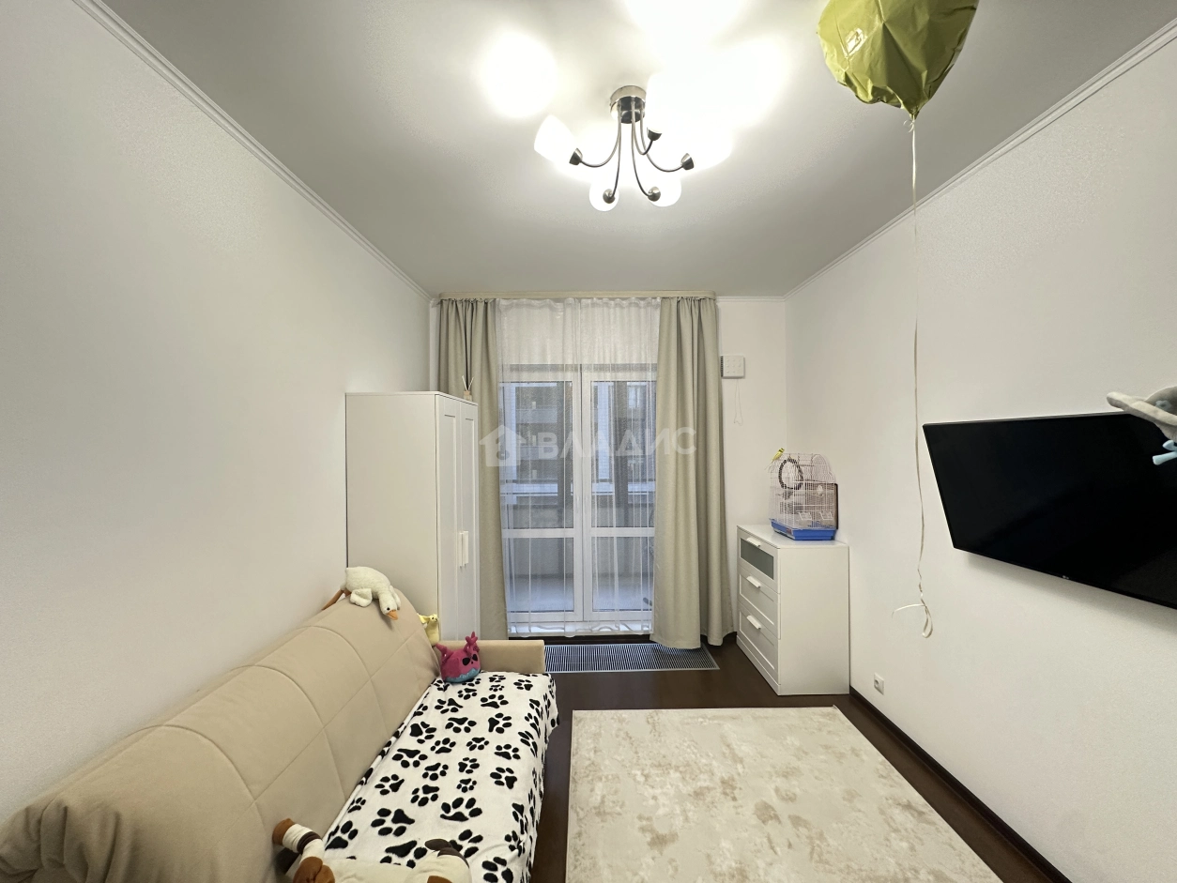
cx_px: 588
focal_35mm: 14
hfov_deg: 102.1
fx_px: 476
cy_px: 442
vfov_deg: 85.7
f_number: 2.2
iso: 200
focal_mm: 2.22
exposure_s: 1/50
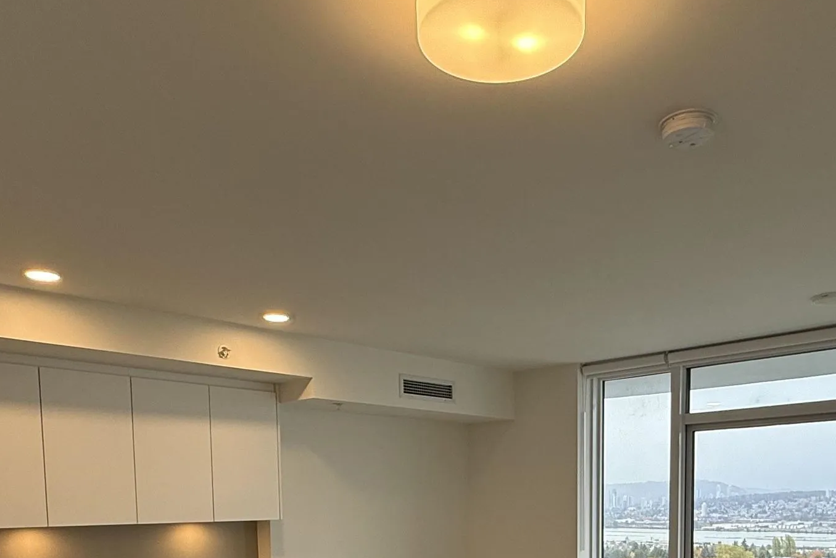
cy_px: 564
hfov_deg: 56.9
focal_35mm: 33
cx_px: 486
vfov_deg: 35.9
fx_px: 766
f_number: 2.2
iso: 80
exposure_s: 1/120
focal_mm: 2.22
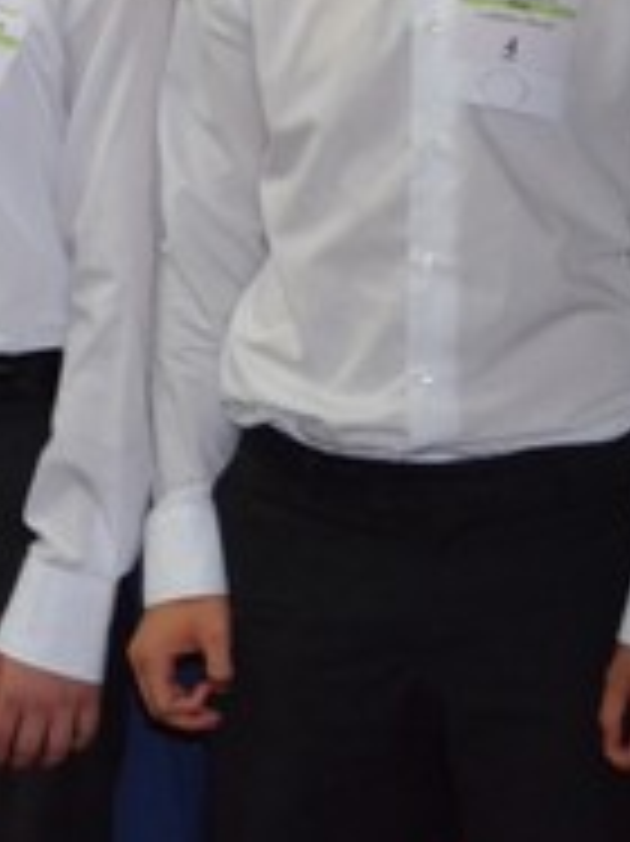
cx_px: -832
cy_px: 106
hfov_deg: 6.8
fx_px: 5029
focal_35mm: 207
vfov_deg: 9.5
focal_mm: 40
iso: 2000
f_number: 5.3
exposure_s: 1/60
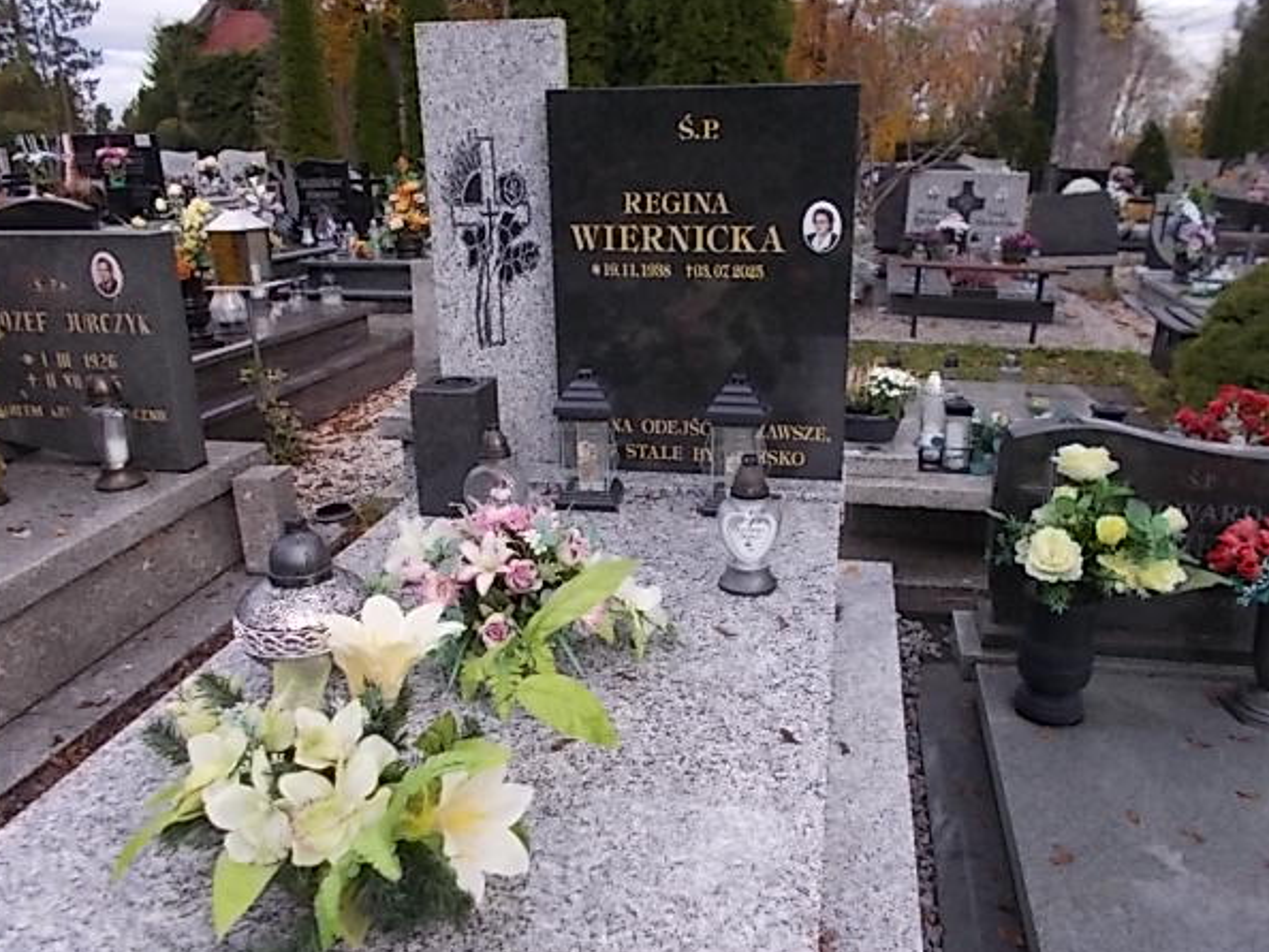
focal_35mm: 28
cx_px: 656
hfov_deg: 63.4
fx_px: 1027
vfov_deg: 49.8
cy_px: 470
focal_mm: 4.6
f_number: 3.2
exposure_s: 1/320
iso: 80
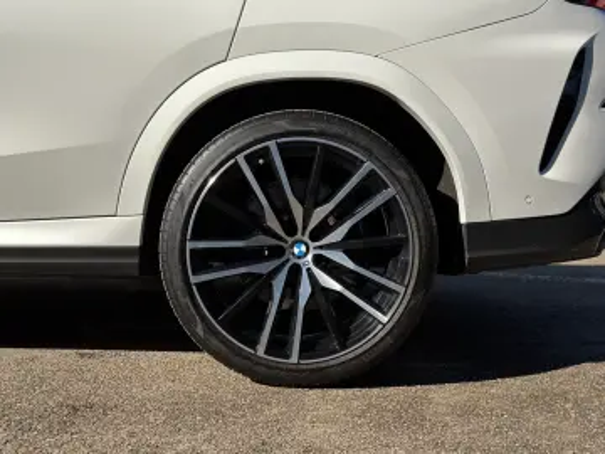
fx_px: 839
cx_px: 302
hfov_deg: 39.7
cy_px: 227
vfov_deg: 30.3
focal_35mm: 48
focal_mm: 6.76
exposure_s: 1/3401
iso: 100
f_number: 1.78
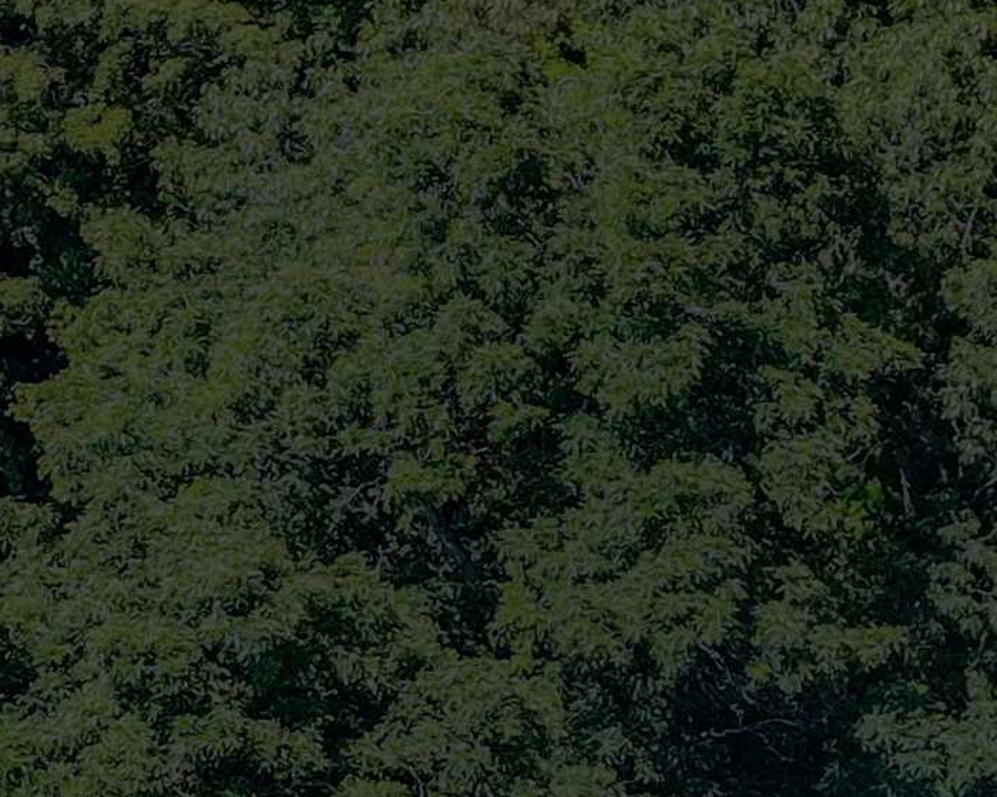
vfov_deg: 2.2
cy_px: 1395
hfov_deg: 2.7
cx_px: -1144
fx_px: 20980
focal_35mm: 711
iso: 100
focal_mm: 30.71
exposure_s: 1/240
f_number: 3.4
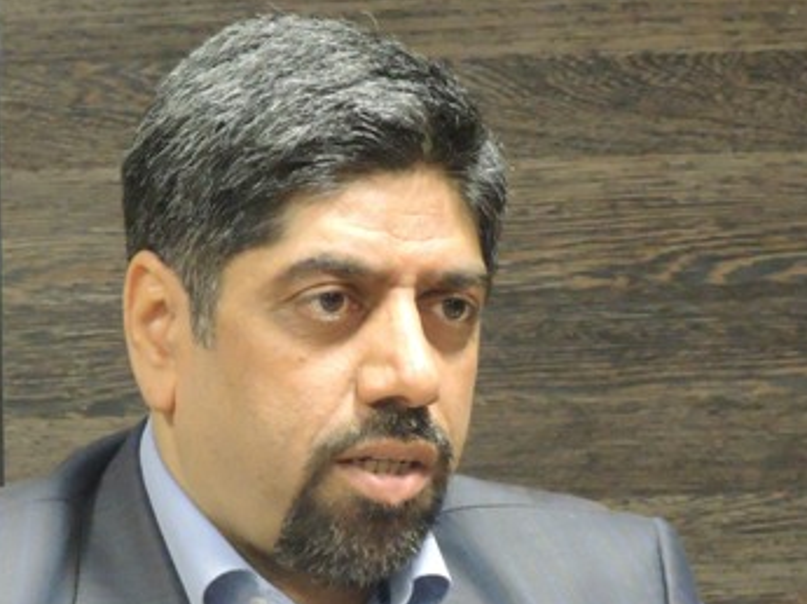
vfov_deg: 4.6
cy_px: 499
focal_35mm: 325
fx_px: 7569
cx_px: 311
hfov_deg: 6.1
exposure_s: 1/60
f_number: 4
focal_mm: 37.4
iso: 3200
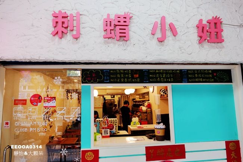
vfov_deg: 53.1
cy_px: 81
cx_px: 122
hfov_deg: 73.8
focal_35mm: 24
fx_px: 162
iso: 125
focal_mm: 8.8
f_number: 2.8
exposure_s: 1/50
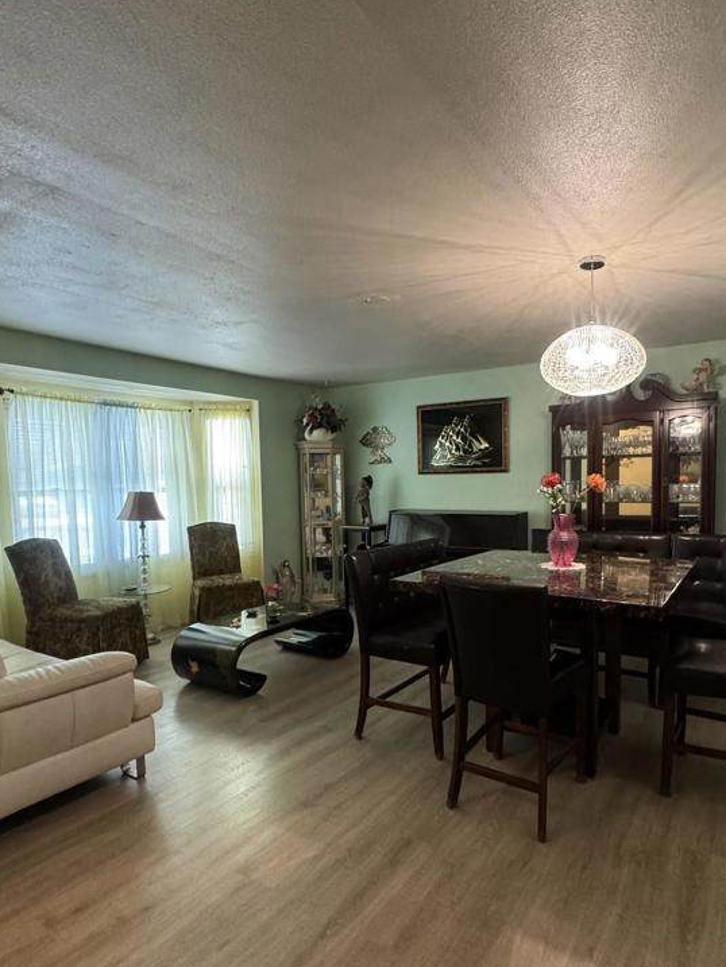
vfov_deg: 81.6
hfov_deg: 65.4
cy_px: 522
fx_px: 559
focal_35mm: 20
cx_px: 433
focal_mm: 2.22
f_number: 2.2
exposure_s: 1/60
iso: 640
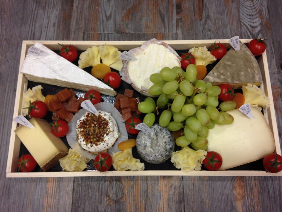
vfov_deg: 42.9
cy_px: 106
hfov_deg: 55.4
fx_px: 269
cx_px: 141
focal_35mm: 33
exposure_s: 1/20
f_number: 2.4
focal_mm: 4.12
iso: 80
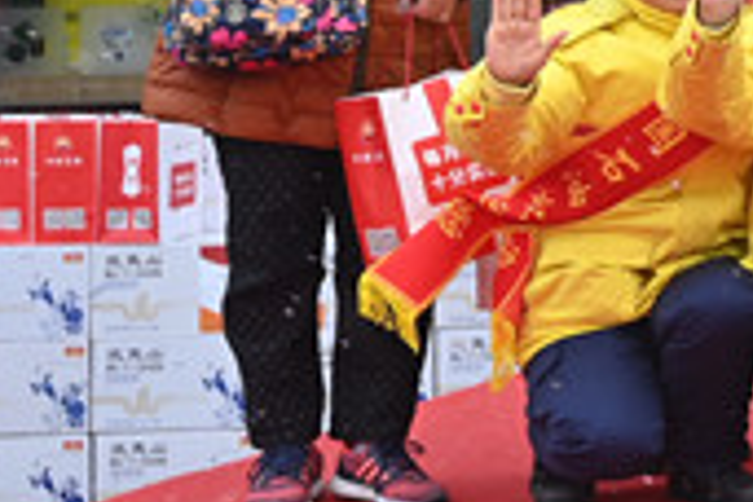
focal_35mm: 193
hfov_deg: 9.0
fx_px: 4037
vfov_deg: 7.0
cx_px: 2149
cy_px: -302
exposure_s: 1/200
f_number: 4
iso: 125
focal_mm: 33
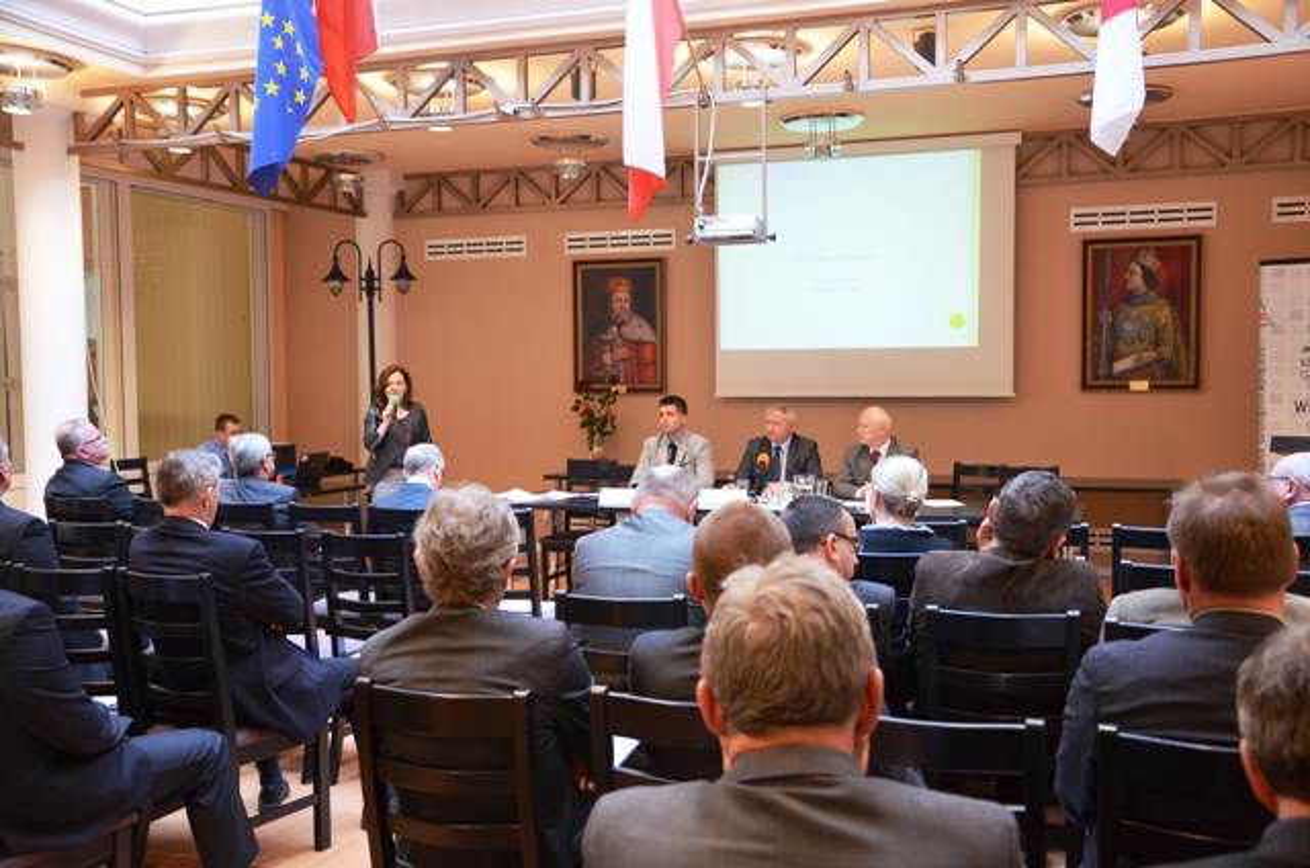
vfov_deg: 36.7
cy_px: 434
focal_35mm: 36
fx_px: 1307
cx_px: 655
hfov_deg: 53.2
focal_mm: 24
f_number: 3.8
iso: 800
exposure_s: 1/50
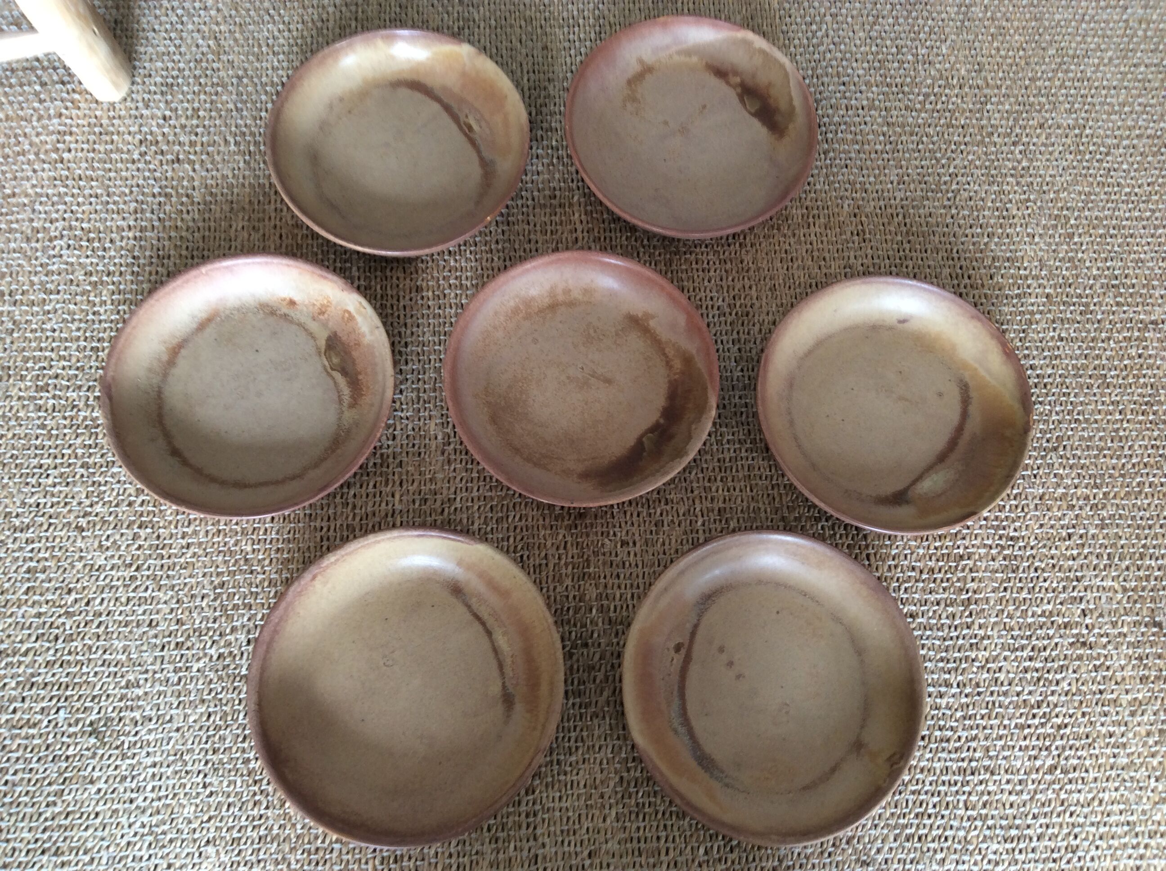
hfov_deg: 56.9
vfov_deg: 44.1
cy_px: 436
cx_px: 583
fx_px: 1076
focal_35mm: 32
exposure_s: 1/25
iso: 40
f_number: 2.4
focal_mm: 3.3
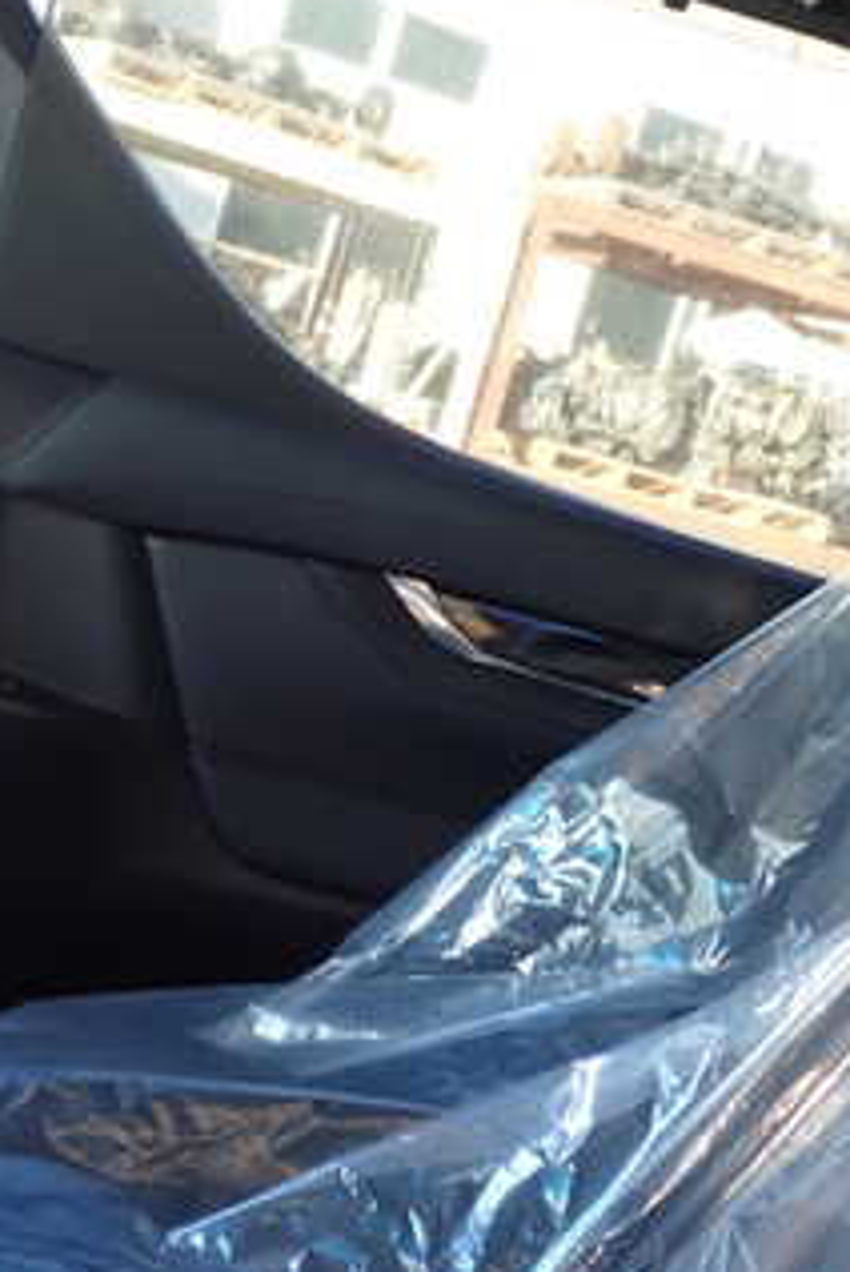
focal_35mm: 59
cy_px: 594
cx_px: 393
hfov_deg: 23.0
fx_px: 2085
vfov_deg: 33.9
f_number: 2.3
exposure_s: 1/40
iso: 200
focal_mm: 5.4
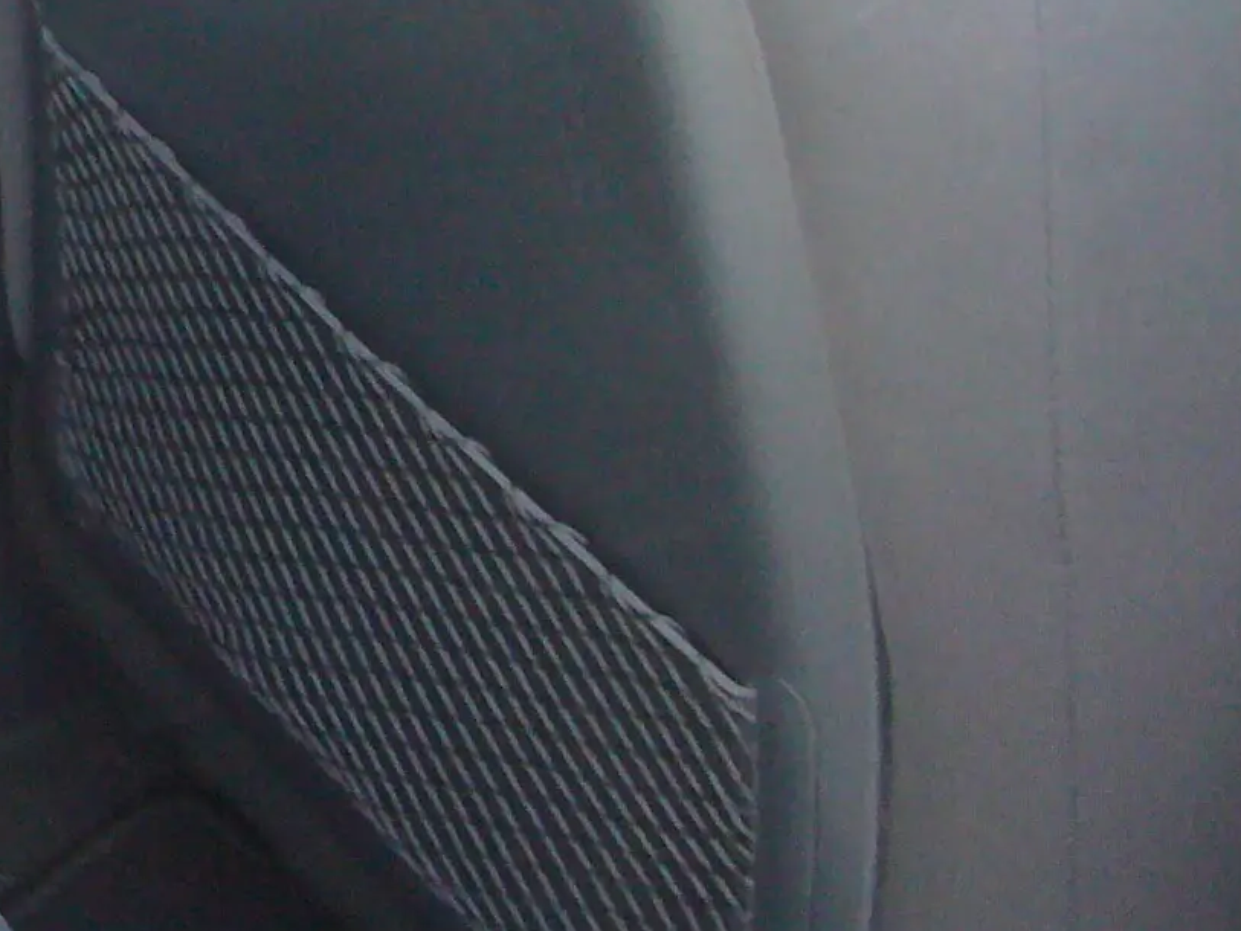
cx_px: -678
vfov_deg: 14.4
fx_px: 3478
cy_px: -415
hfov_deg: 17.9
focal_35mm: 97
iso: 200
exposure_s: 1/15
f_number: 2.8
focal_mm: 4.6
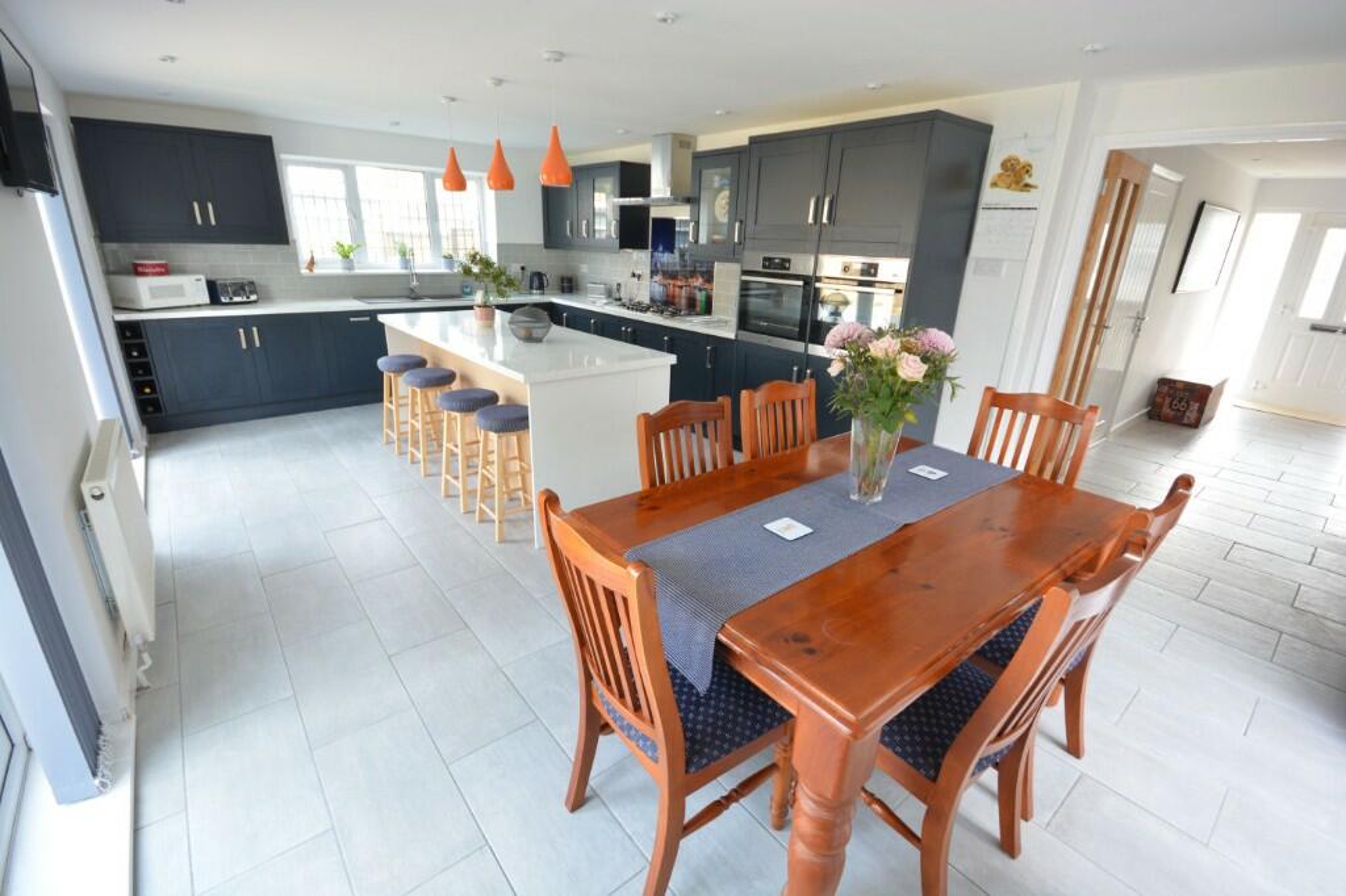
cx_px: 673
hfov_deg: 100.4
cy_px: 448
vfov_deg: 77.3
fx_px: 561
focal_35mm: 15
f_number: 8
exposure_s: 1/13
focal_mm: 10
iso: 400
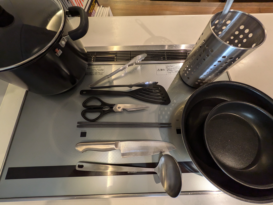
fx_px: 110
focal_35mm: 14
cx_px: 136
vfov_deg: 85.7
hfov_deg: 102.0
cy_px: 102
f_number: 2.2
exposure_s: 1/40
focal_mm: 1.83
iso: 205
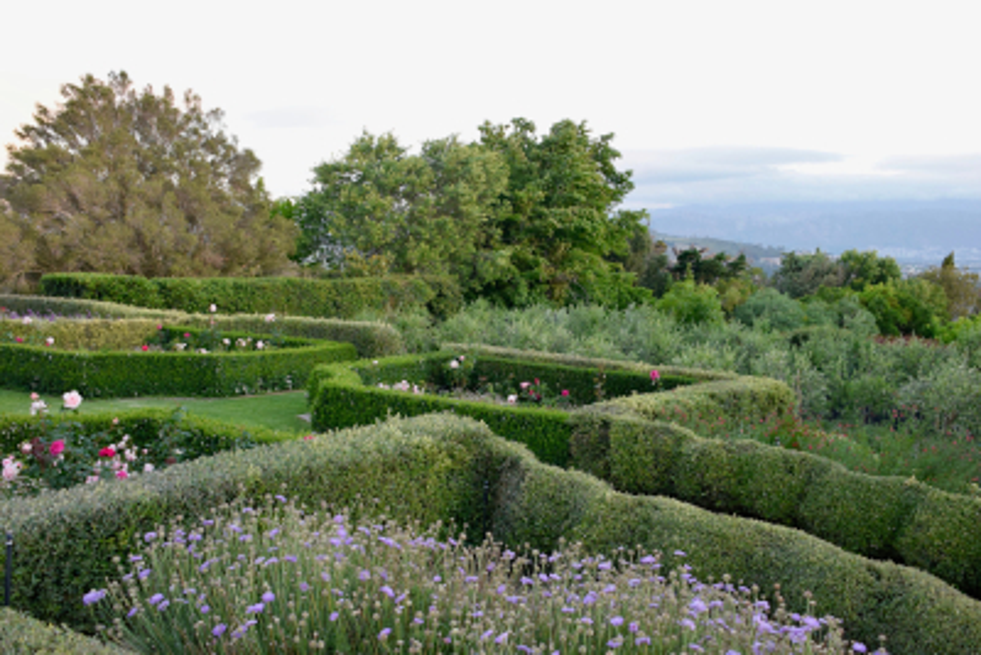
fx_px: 981
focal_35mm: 36
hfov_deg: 53.1
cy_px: 328
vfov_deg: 36.9
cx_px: 490
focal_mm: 24
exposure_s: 1/125
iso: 1000
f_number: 7.1
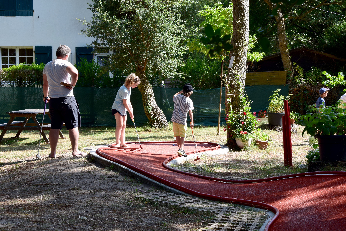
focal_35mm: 72
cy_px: 116
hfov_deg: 28.1
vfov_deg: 18.9
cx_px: 173
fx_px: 692
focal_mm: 48
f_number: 10
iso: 400
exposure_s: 1/200
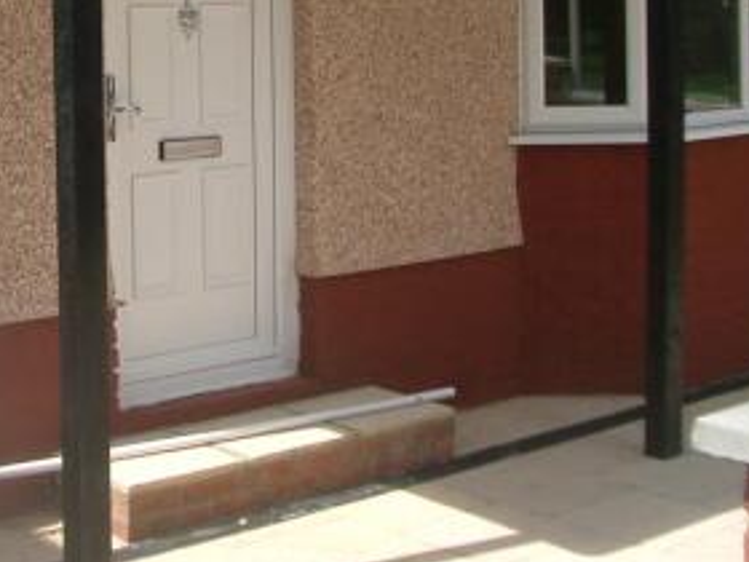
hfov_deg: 26.0
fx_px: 1580
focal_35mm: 73
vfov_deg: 19.6
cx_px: 111
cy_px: -1
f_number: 2.6
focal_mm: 5.8
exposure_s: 1/800
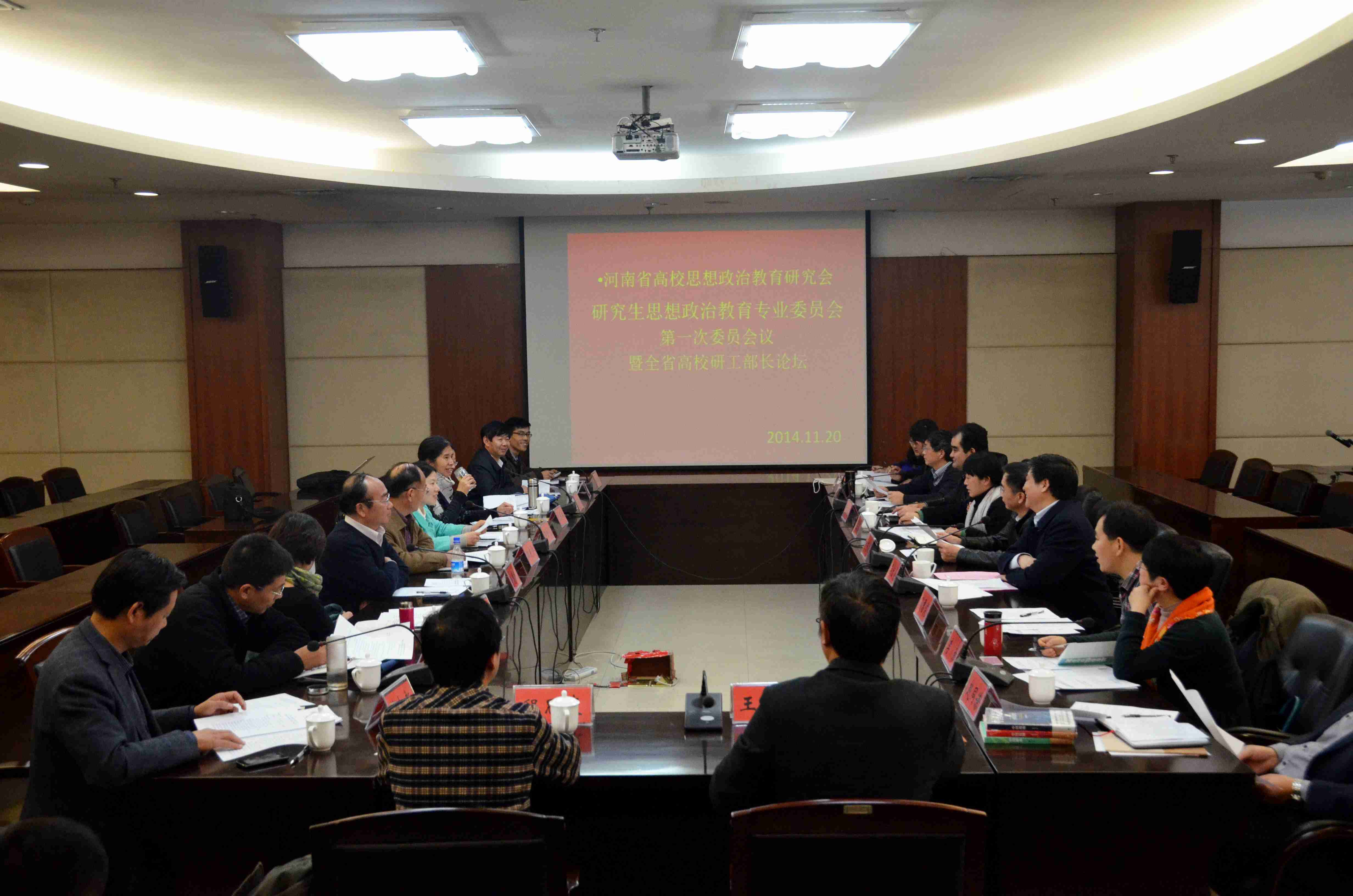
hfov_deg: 49.6
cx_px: 676
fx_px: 1463
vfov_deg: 34.1
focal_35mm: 39
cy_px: 448
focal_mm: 26
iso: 2000
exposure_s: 1/100
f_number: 5
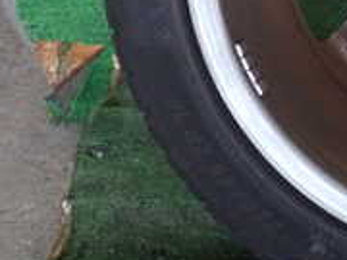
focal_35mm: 120
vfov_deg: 12.0
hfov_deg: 15.3
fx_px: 1203
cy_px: -67
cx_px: 501
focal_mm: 6.37
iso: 400
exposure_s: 1/125
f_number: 2.5
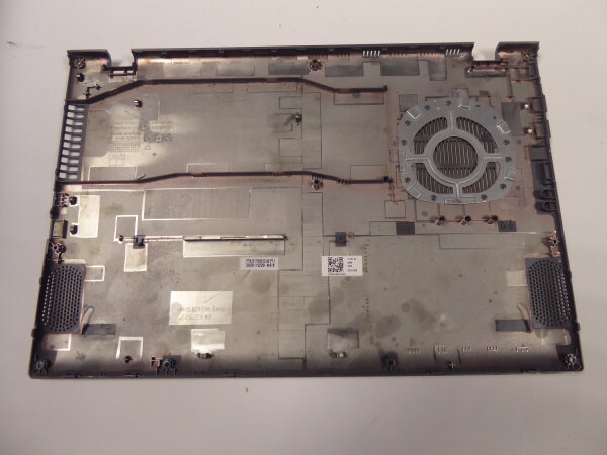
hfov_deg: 69.4
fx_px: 438
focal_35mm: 25
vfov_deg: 54.9
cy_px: 228
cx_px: 304
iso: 320
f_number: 3.3
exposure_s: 1/60
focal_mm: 4.3
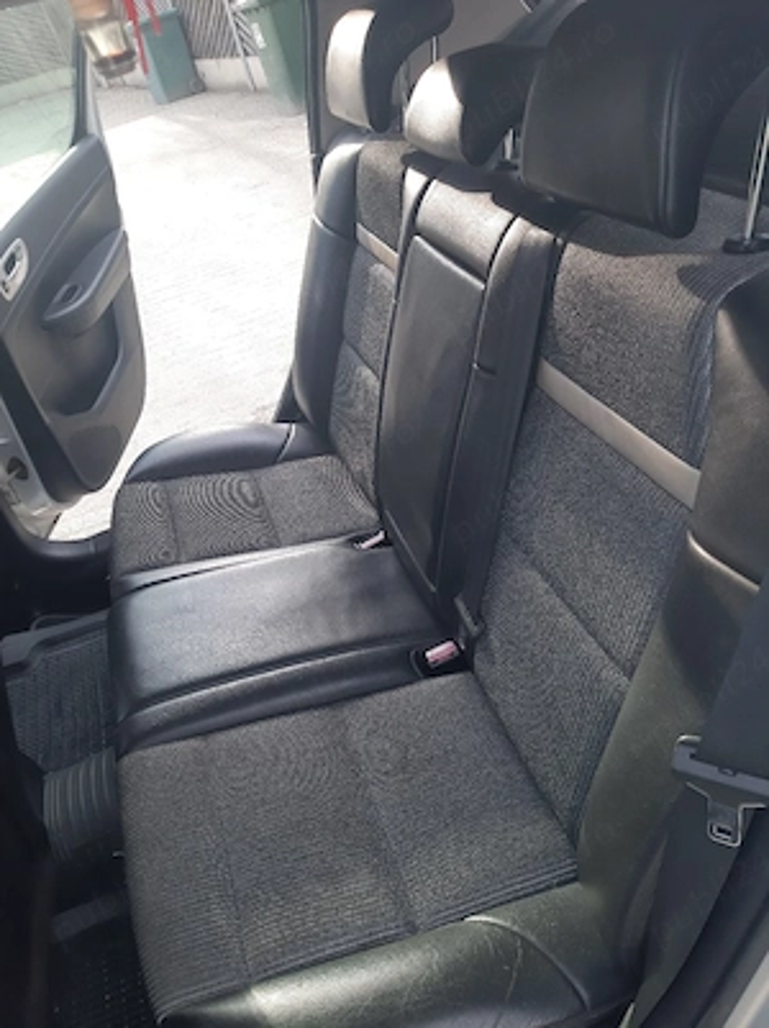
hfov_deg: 51.3
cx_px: 384
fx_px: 801
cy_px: 514
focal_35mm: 27
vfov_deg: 65.4
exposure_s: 1/50
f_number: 1.7
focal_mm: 3.93
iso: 50
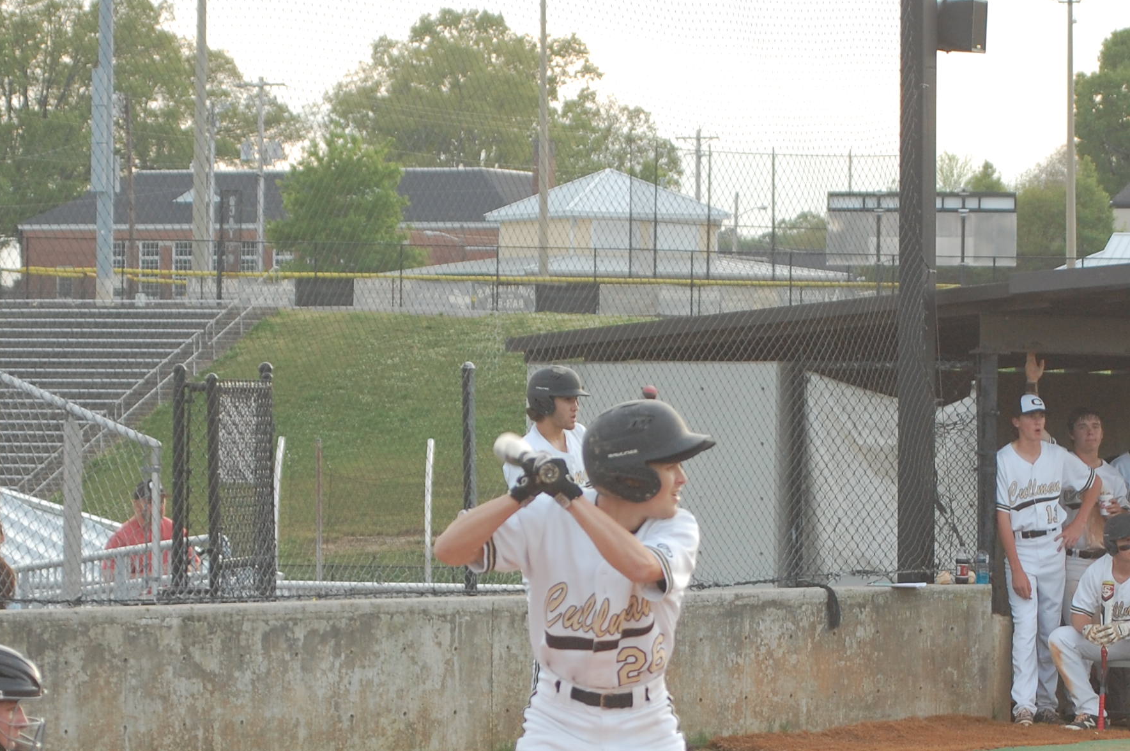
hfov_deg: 10.1
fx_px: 6397
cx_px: 558
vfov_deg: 6.7
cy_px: 575
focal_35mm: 204
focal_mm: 80
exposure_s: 1/200
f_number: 5.6
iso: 400
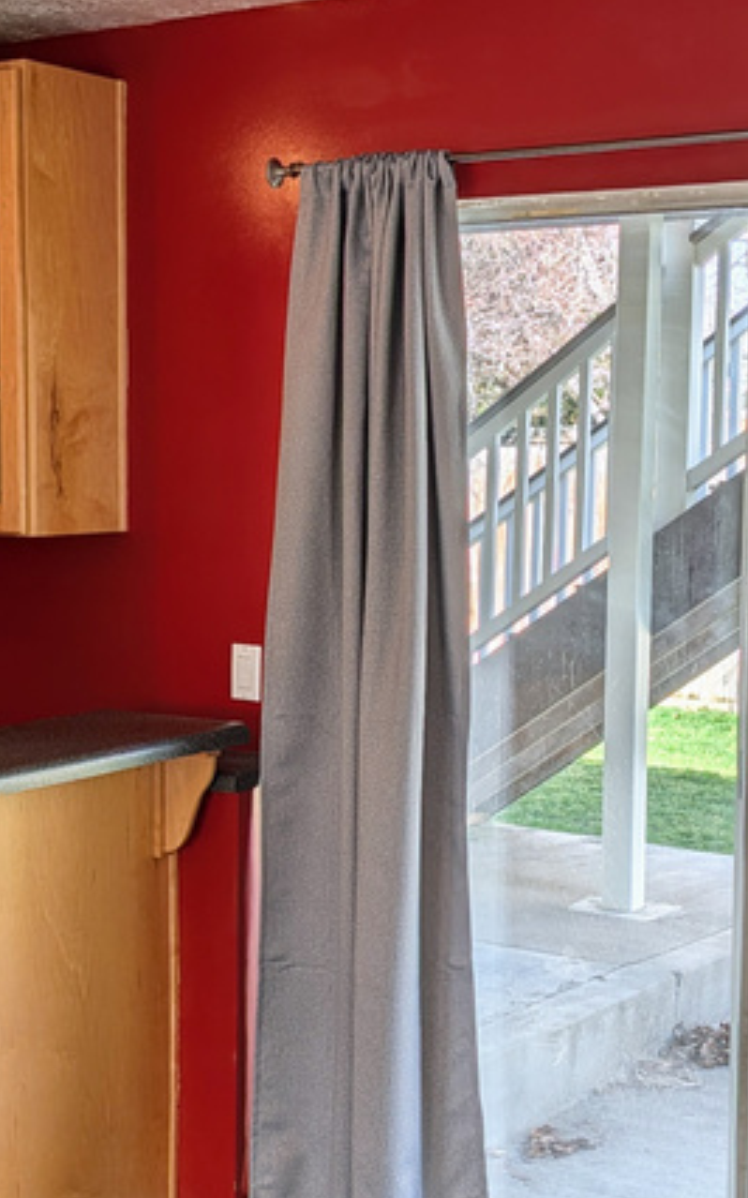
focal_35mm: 61
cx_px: 228
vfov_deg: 33.5
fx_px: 1991
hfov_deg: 21.2
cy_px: 644
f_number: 1.68
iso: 18
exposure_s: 1/657
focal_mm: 6.9
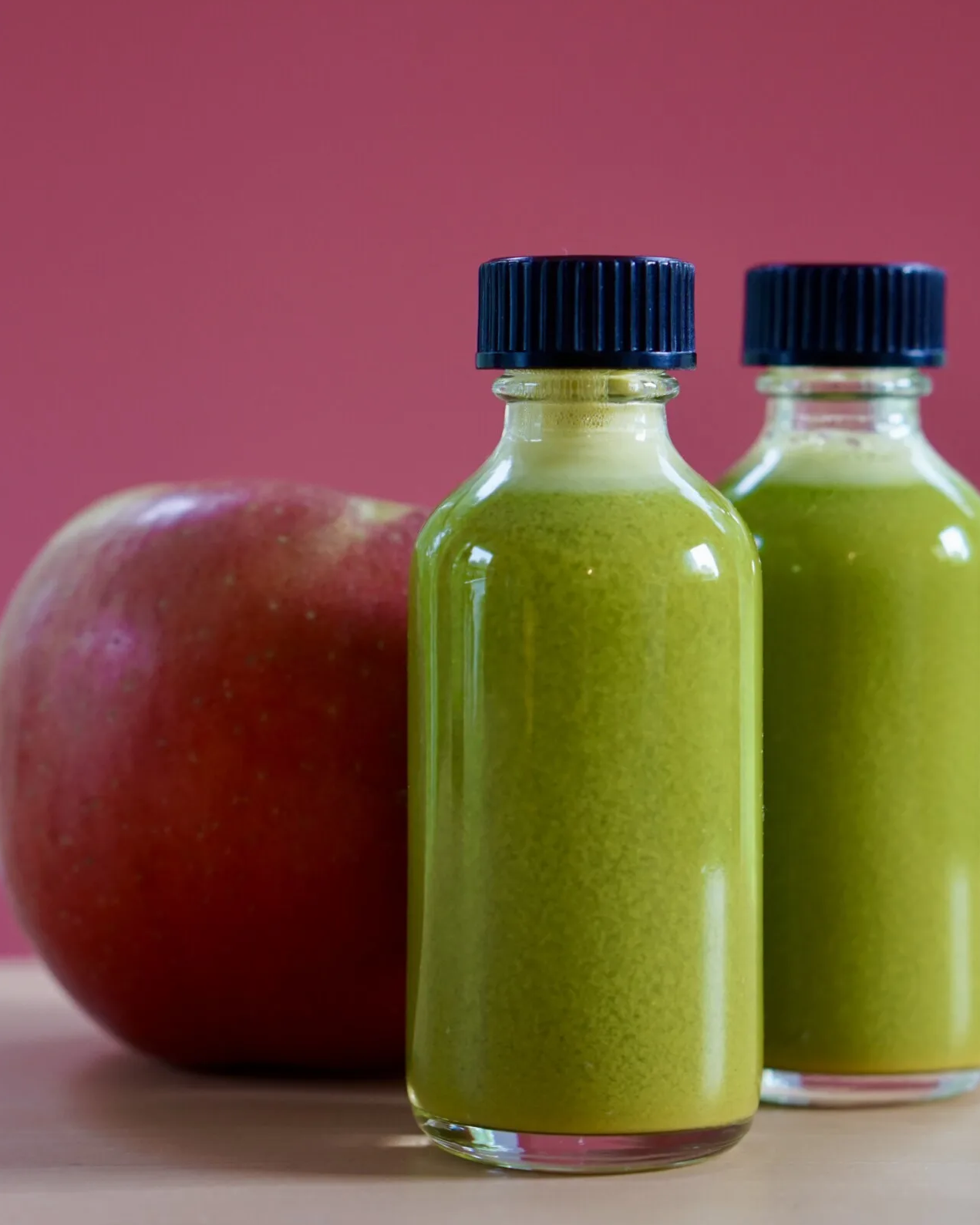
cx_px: 490
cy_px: 535
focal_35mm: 85
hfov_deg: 18.1
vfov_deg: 22.5
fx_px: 3082
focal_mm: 50
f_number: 4
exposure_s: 1/80
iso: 400
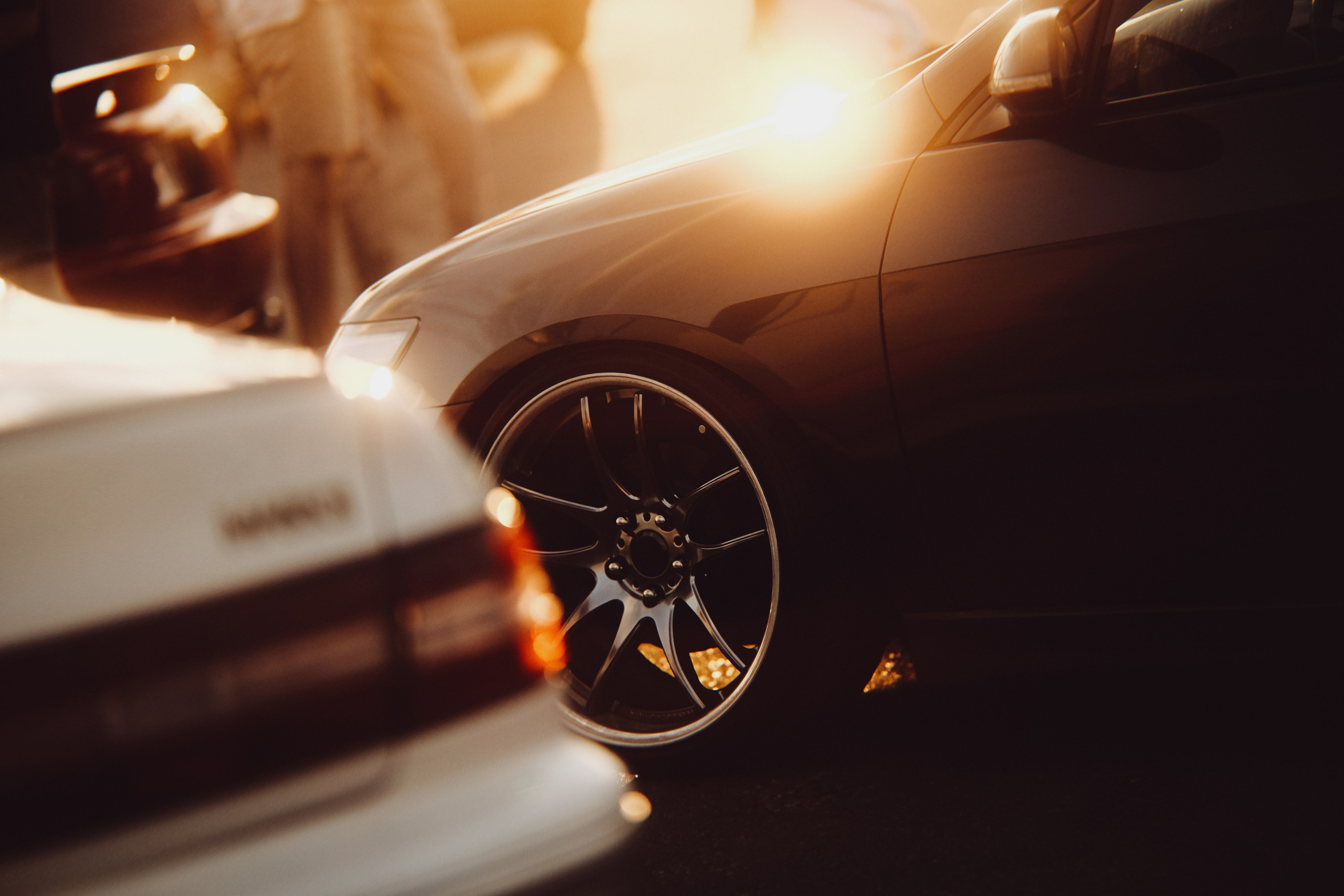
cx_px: 672
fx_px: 4219
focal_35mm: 113
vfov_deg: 12.1
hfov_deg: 18.1
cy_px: 448
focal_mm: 75
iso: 320
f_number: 1.2
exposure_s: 1/4000
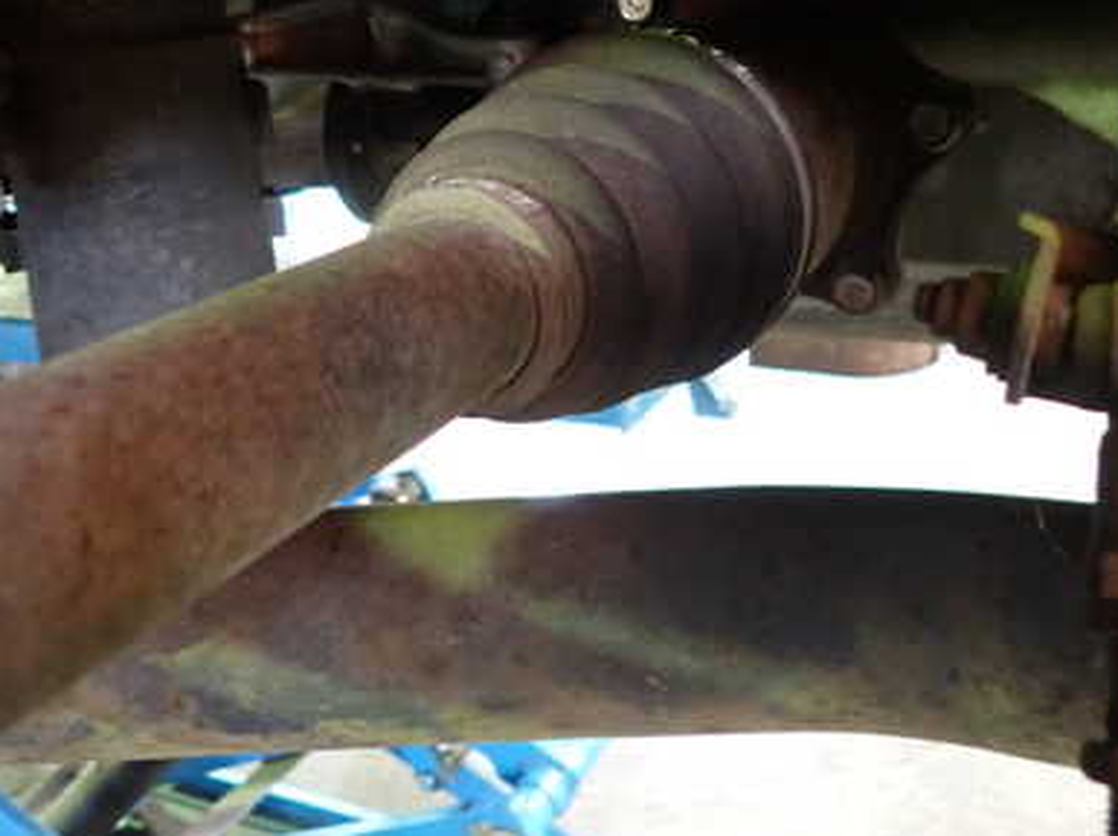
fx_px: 1258
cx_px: 540
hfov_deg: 47.9
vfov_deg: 36.4
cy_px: 276
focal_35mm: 39
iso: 800
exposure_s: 1/15
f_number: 2
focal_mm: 4.5
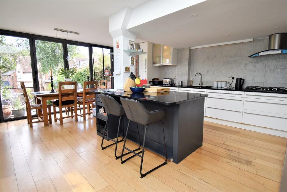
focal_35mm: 18
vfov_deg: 67.4
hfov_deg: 90.0
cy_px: 96
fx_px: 144
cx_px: 144
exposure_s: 1/125
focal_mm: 12
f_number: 5.6
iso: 220
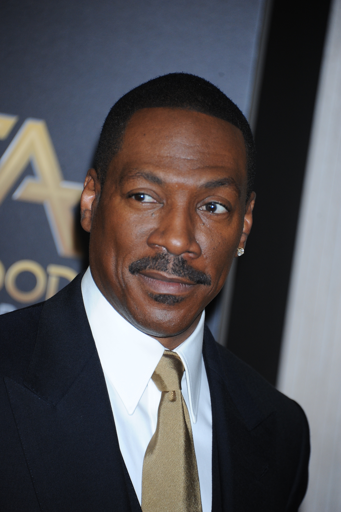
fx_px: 4268
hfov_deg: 4.6
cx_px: 170
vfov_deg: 6.9
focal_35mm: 300
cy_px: 256
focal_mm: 300
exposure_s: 1/320
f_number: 5.6
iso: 1000
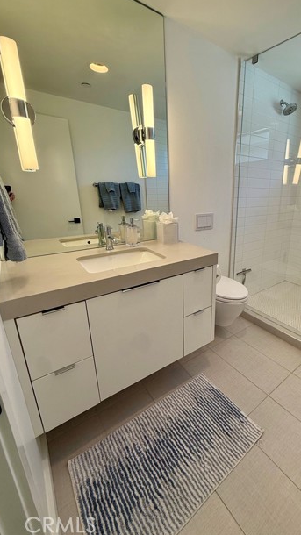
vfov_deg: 99.3
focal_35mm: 16
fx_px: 227
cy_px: 257
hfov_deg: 65.2
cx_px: 203
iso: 64
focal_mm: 2.22
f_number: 2.2
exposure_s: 1/125
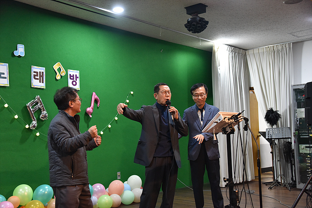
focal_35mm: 45
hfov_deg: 43.6
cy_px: 104
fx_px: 390
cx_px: 156
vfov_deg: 29.9
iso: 3200
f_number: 4.2
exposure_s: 1/125
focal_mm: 45
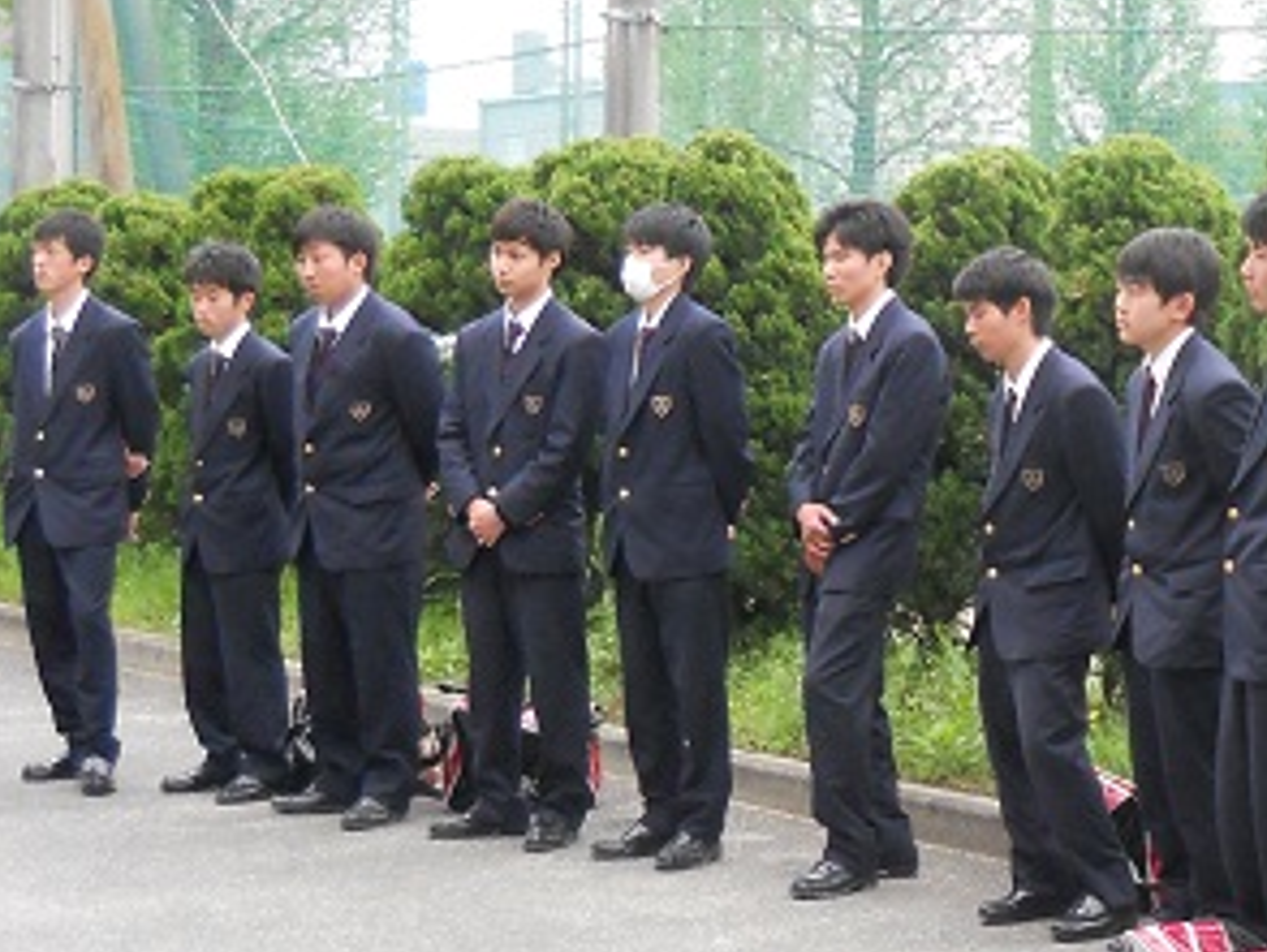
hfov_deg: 20.8
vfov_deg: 16.2
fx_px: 3333
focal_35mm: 91
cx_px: 1282
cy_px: 702
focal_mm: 6.72
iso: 400
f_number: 3.1
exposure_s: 1/200
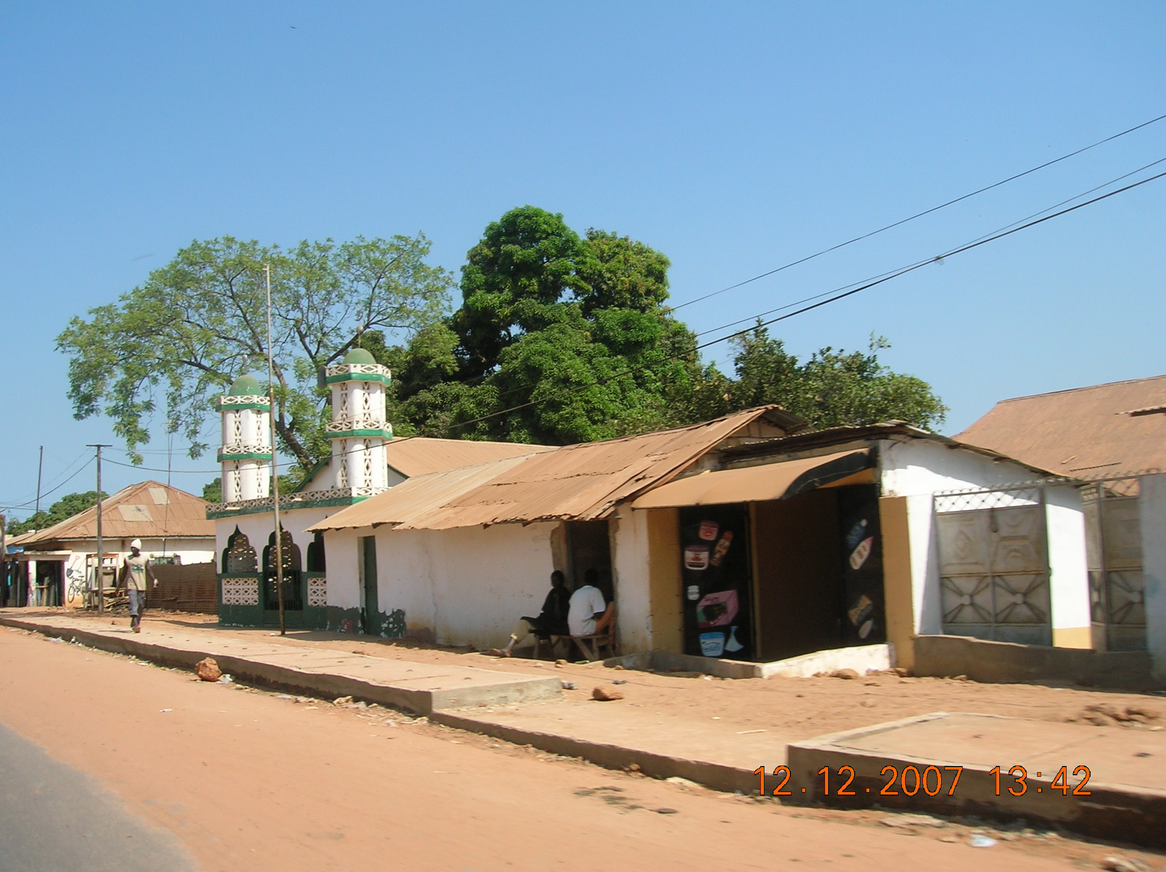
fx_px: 1144
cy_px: 436
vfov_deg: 41.7
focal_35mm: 34
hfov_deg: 54.0
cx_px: 583
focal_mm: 5.7
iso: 50
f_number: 4.9
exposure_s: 1/339
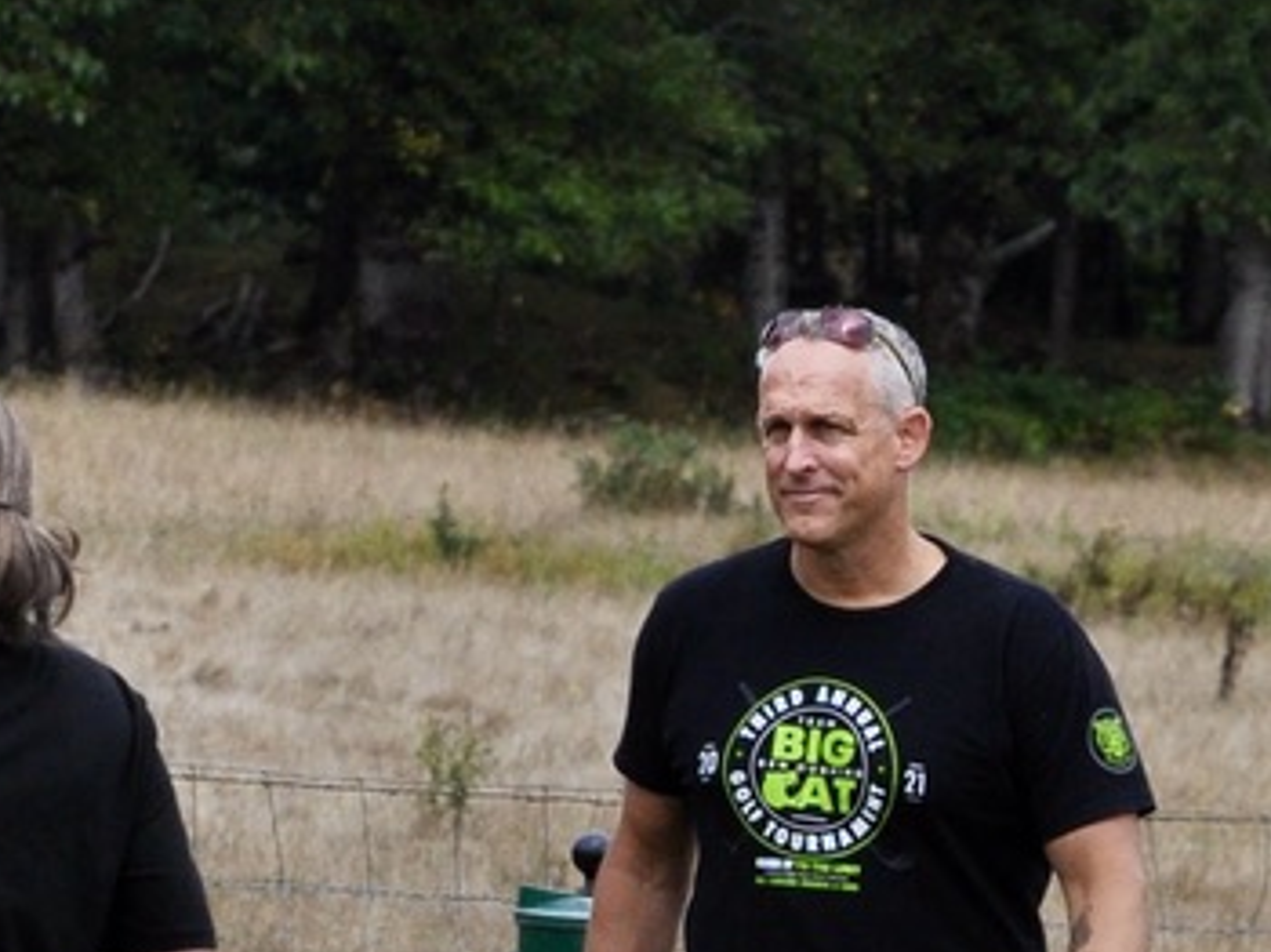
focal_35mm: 412
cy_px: 1148
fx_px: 15117
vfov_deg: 3.6
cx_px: 405
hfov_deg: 4.8
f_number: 6.3
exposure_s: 1/1600
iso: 400
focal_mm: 92
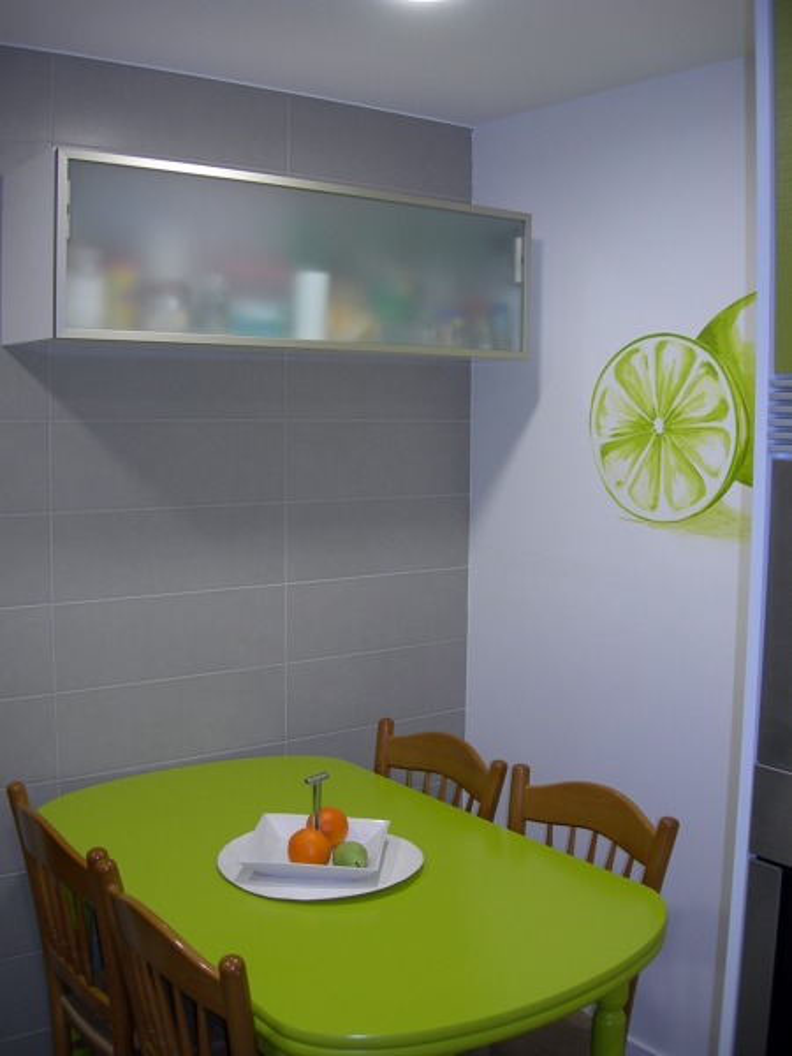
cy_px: 528
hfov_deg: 37.7
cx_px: 396
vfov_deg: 49.0
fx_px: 1159
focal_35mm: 38
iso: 50
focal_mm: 7.8
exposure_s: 1/30
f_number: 2.8
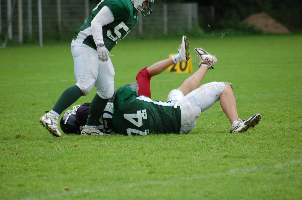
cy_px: 100
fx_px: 3014
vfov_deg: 3.8
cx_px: 151
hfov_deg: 5.7
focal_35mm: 360
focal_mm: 240
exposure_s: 1/500
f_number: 5.3
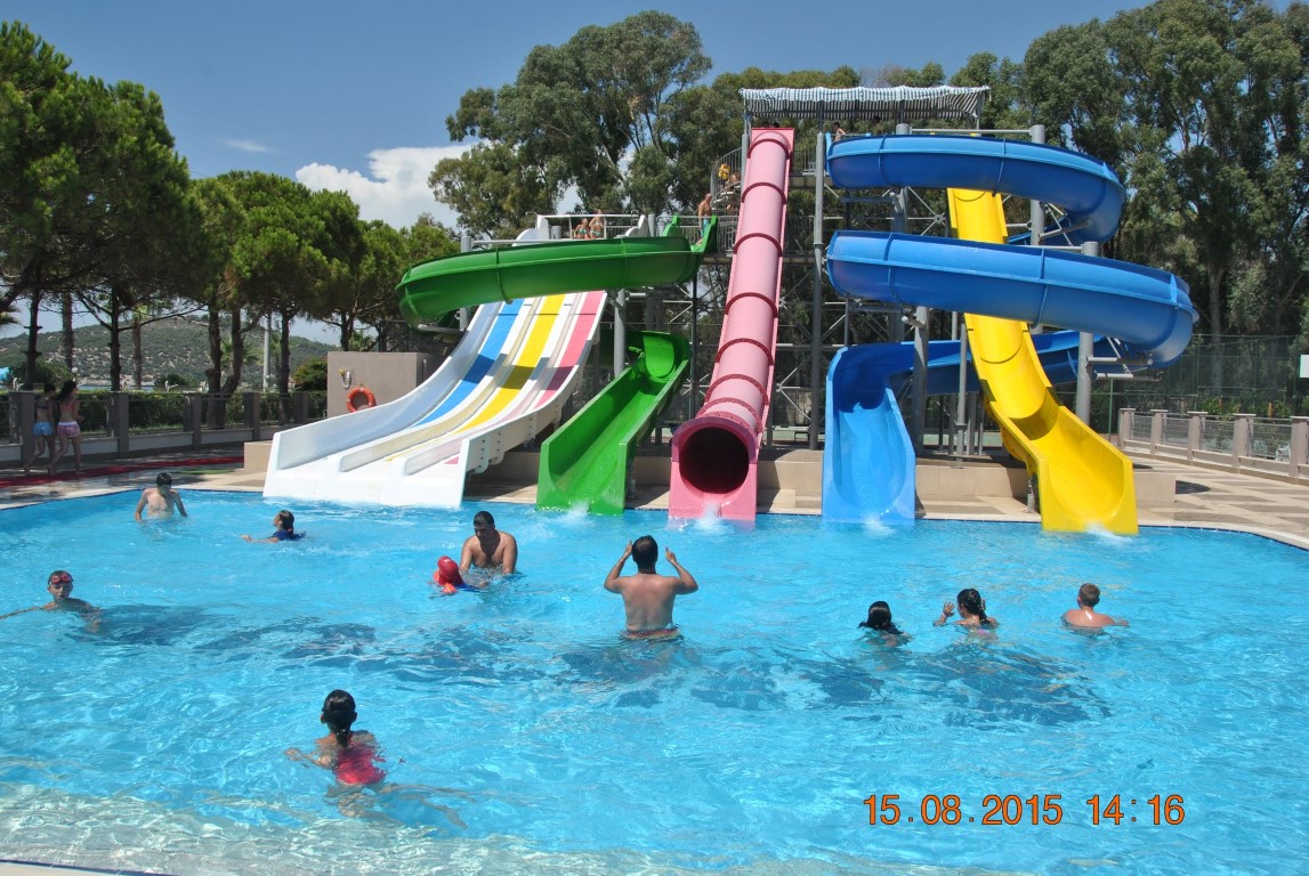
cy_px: 438
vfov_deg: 48.1
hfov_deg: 67.3
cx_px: 654
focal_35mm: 27
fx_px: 983
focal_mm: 18
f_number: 9
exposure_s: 1/320
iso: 100
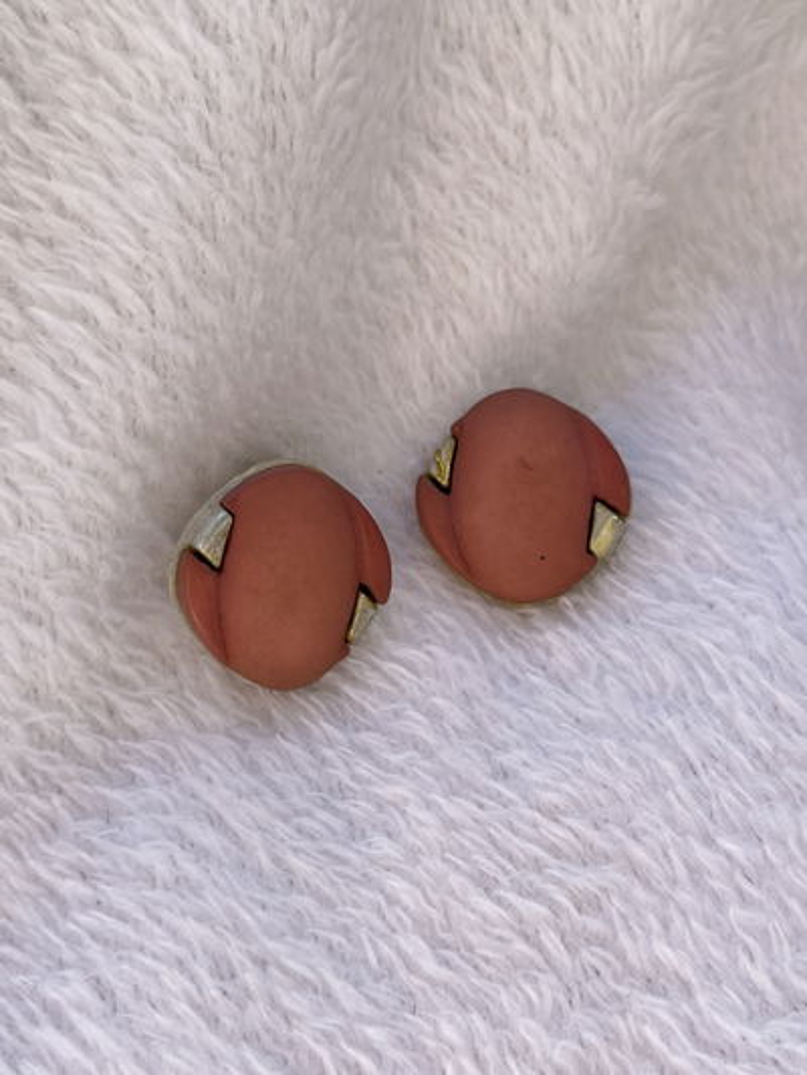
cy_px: 538
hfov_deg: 53.1
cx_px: 404
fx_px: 808
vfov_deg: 67.3
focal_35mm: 26
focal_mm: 5.1
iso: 50
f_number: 1.6
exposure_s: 1/1279
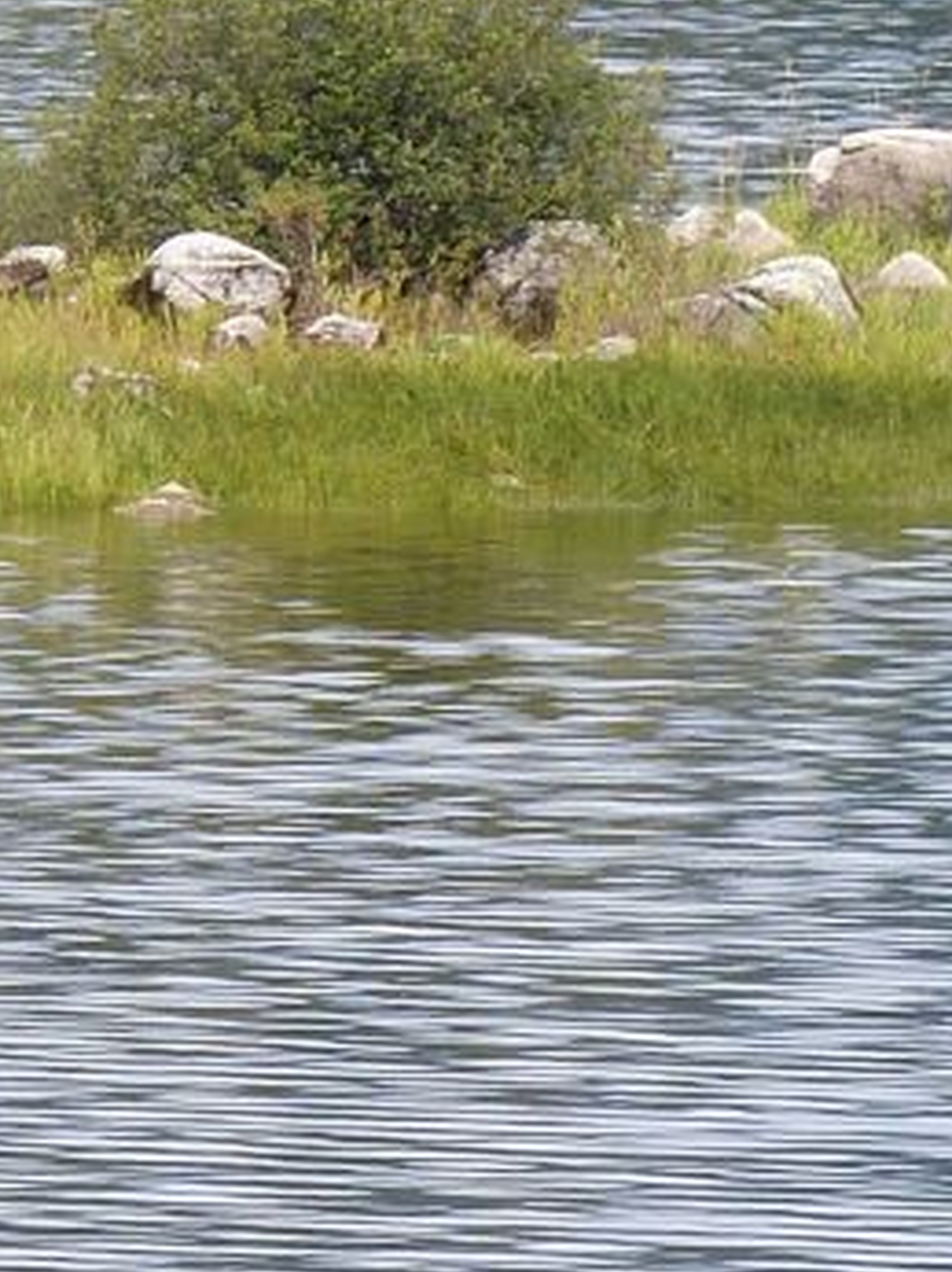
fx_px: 43874
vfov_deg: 1.7
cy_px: -625
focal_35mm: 1195
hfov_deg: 1.2
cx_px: 1485
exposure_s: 1/640
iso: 100
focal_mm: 51.2
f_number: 4
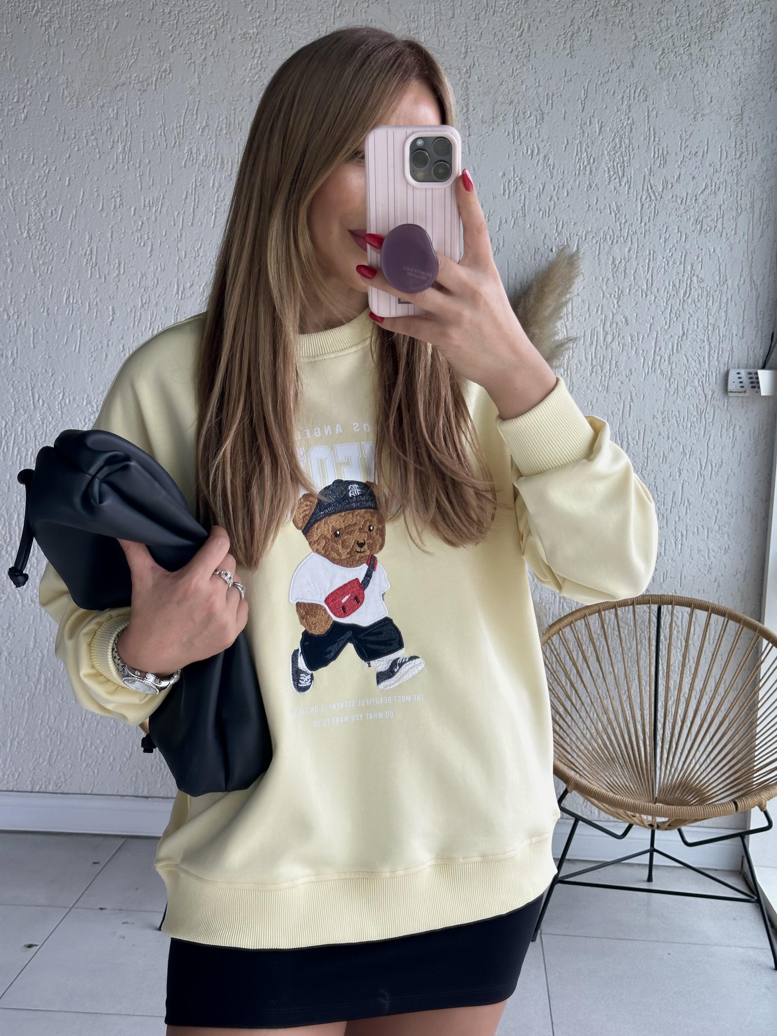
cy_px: 518
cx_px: 388
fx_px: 1437
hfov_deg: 30.3
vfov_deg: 39.7
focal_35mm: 48
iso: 64
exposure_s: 1/494
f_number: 1.78
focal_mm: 6.86
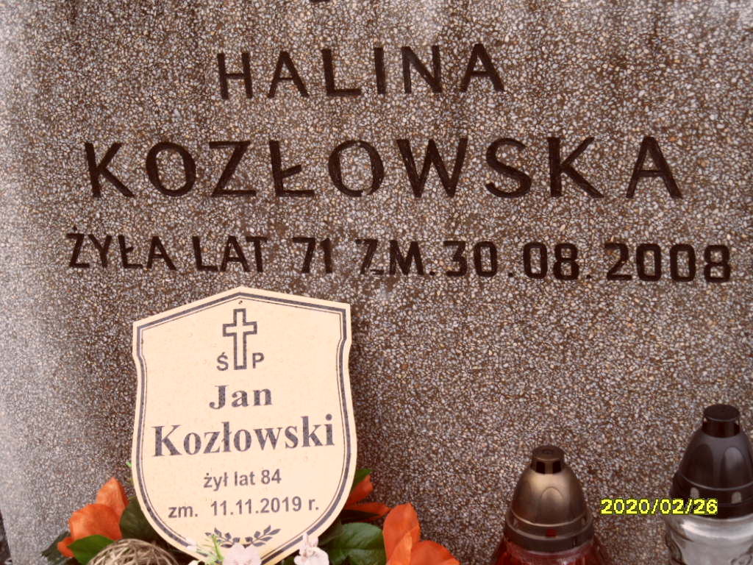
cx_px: 376
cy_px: 282
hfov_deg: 38.2
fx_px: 1088
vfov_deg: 29.1
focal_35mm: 50
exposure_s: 1/125
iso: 80
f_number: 3.8
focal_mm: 8.2
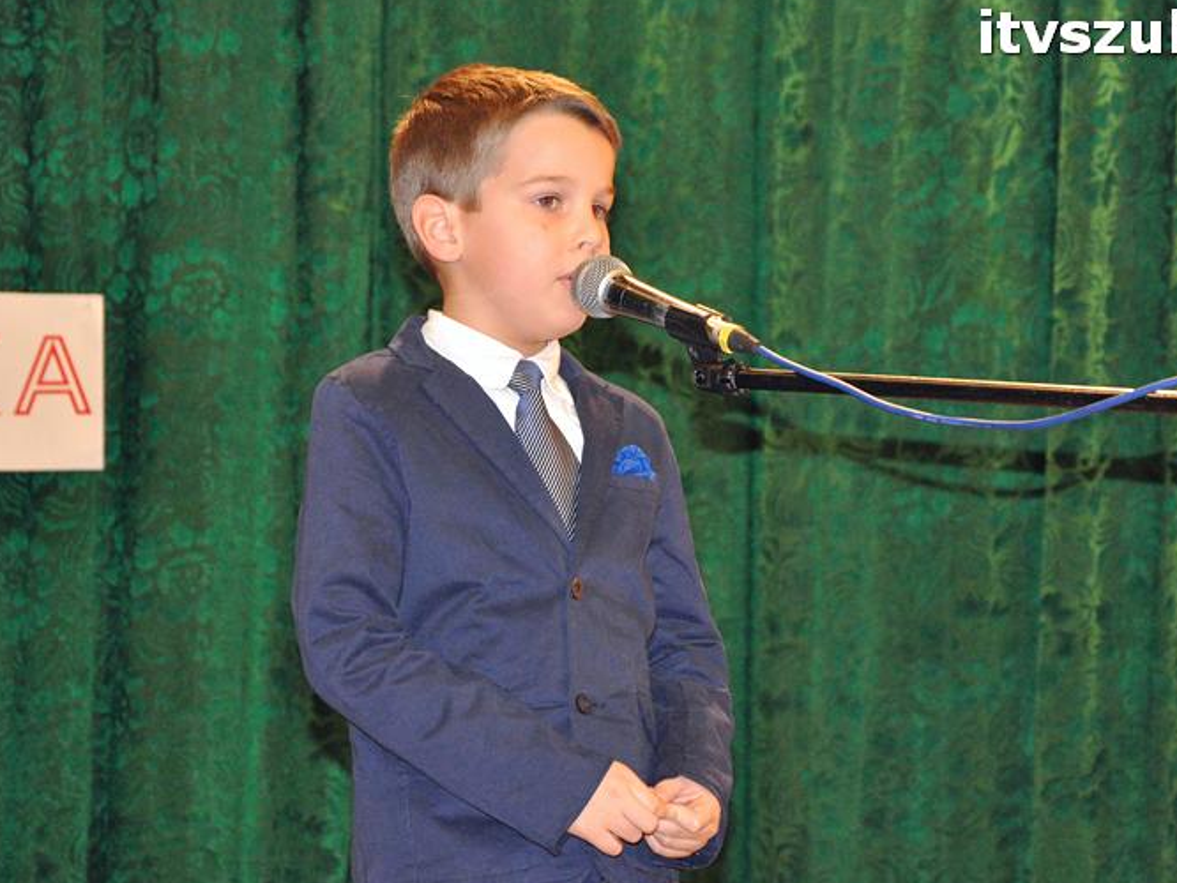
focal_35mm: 114
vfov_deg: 13.0
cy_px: 478
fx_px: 3878
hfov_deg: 17.3
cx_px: 626
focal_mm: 62
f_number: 5.3
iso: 2000
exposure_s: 1/60
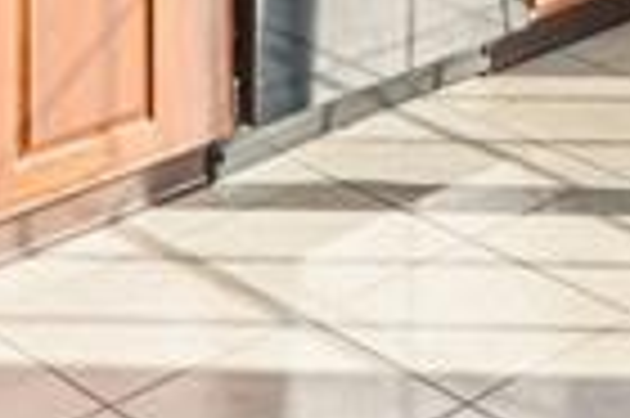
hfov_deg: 16.8
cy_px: -773
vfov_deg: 9.3
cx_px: 522
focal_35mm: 121
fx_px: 2109
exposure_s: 1/50
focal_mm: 16.5
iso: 100
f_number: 9
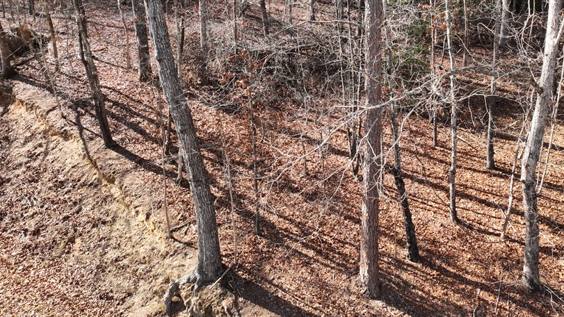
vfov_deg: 34.4
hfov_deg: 59.3
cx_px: 321
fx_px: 493
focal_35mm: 33
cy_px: 59
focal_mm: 12.29
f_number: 2.8
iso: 100
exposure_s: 1/50
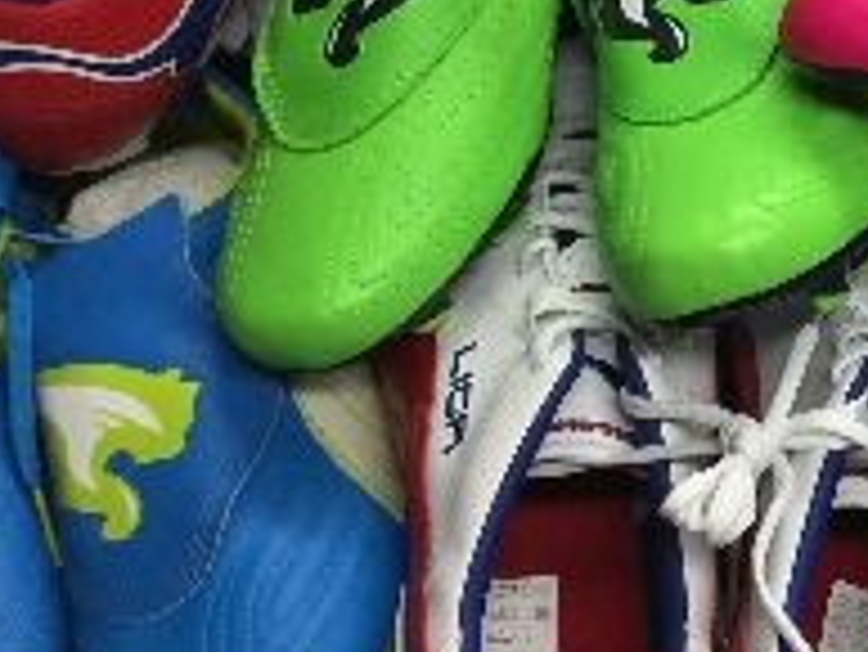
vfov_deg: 14.8
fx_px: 2409
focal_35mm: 96
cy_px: -153
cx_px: 1295
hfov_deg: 18.2
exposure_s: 1/33
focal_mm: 4.15
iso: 32
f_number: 2.2
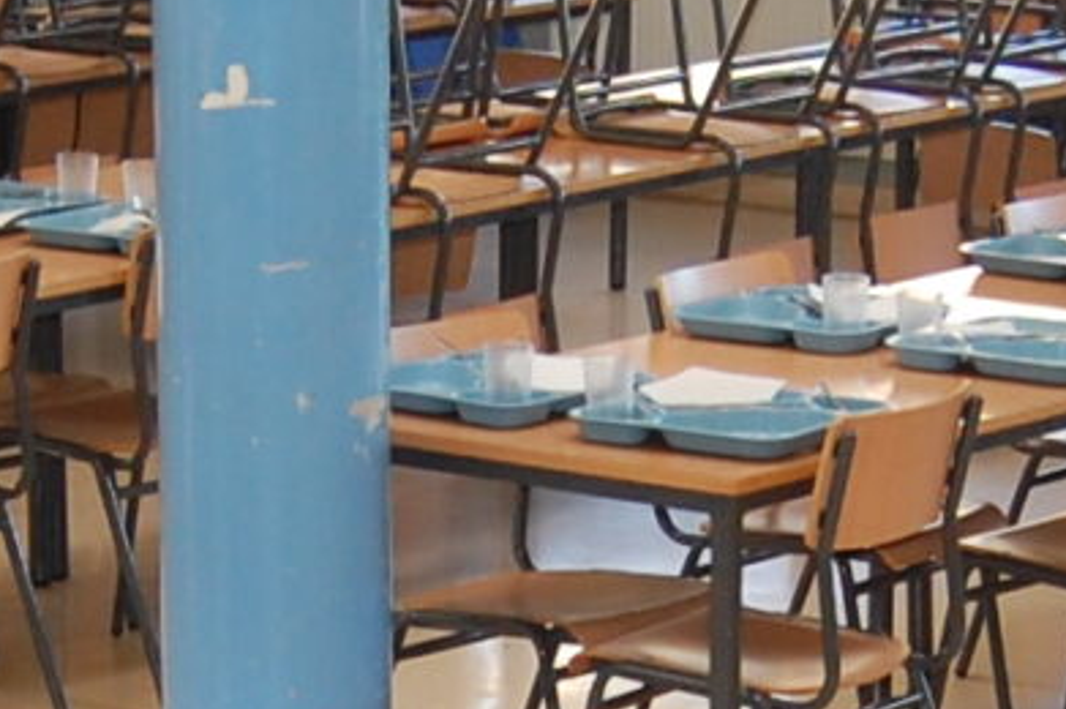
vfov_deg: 7.7
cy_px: 750
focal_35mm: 177
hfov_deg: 11.6
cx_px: 423
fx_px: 5237
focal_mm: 18
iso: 400
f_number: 3.5
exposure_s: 1/60
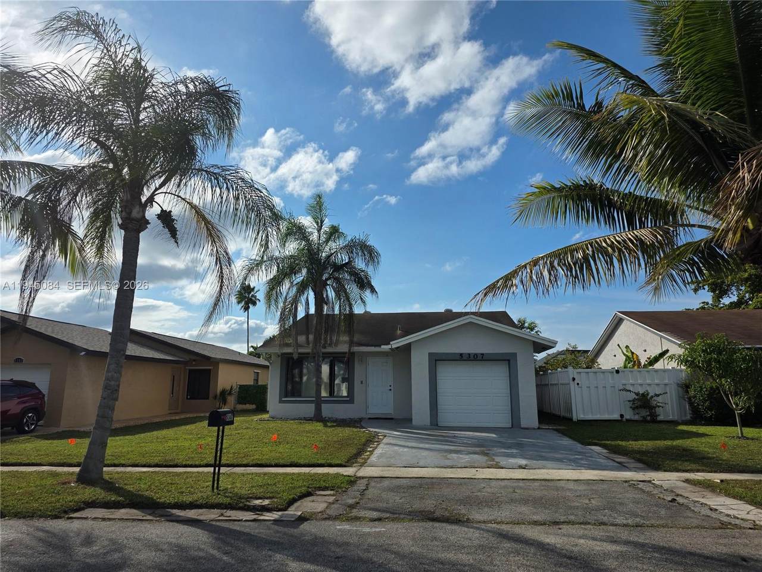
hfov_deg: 73.9
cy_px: 286
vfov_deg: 58.9
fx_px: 506
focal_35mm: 23
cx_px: 381
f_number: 1.7
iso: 50
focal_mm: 6.3
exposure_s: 1/7944
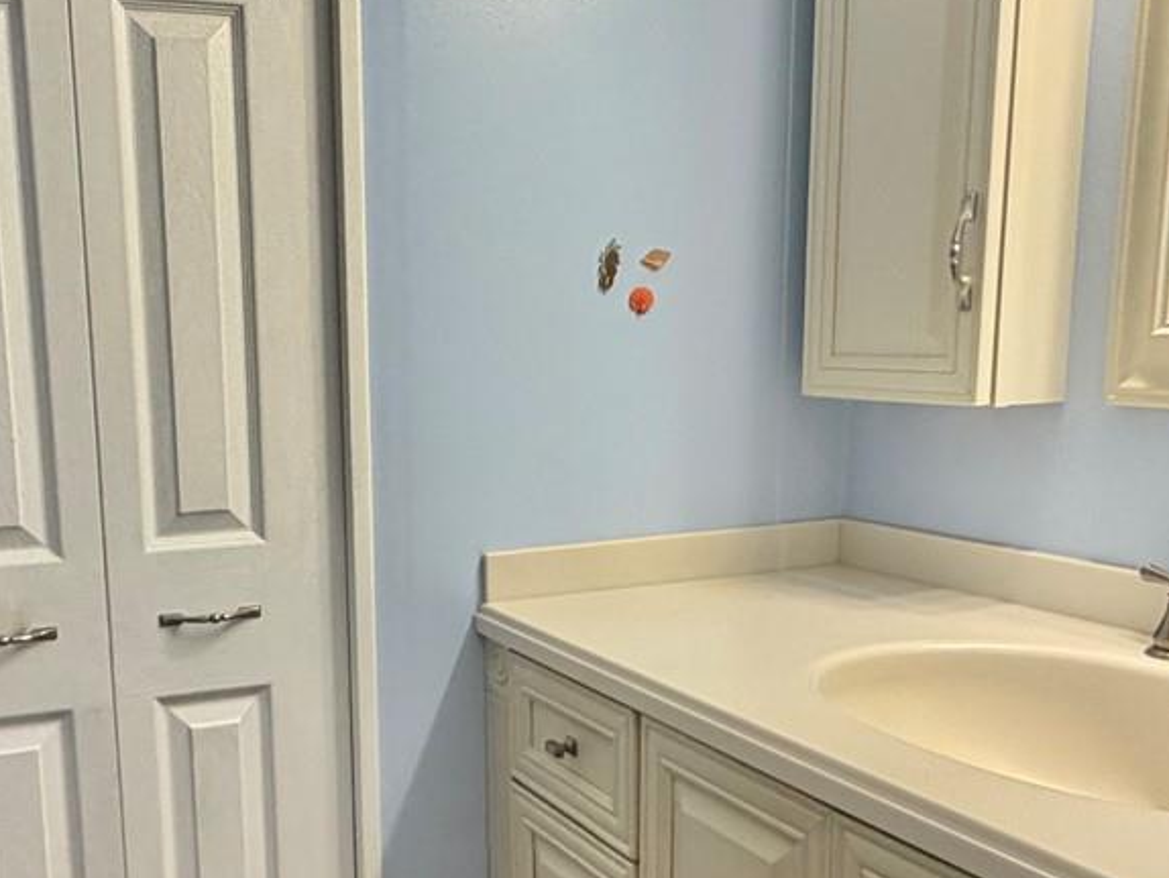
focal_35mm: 39
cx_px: 385
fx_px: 1318
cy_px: 589
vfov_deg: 36.4
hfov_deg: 47.0
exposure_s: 1/120
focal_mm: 2.22
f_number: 2.2
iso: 250
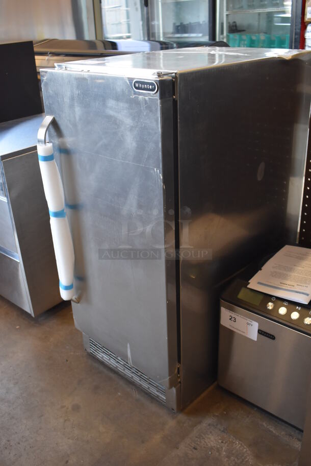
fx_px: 446
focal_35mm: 34
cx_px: 156
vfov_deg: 55.1
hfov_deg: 38.4
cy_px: 233
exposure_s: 1/125
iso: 1250
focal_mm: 23
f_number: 3.8
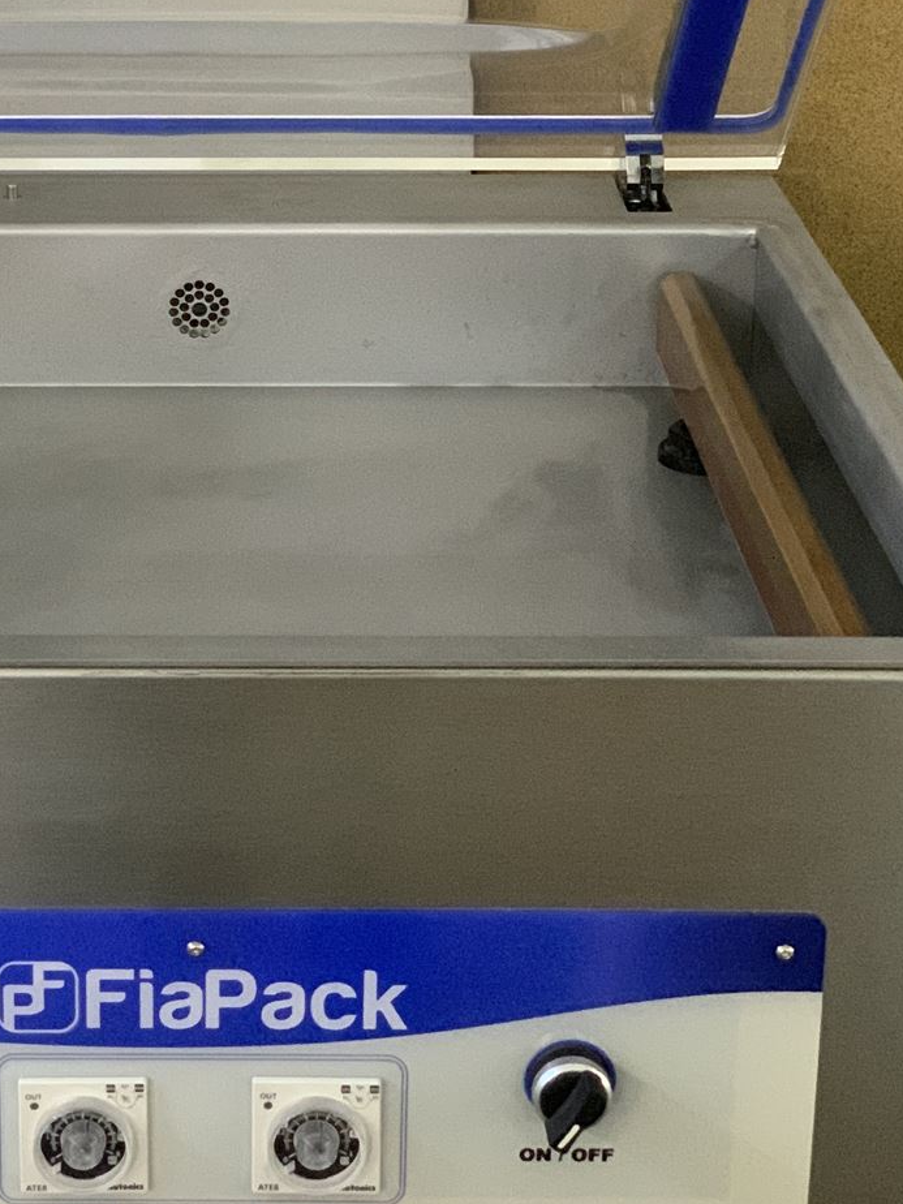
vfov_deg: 21.7
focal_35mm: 90
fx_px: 3130
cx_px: 177
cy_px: 404
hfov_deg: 16.3
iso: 400
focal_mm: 6
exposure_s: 1/42
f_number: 2.4
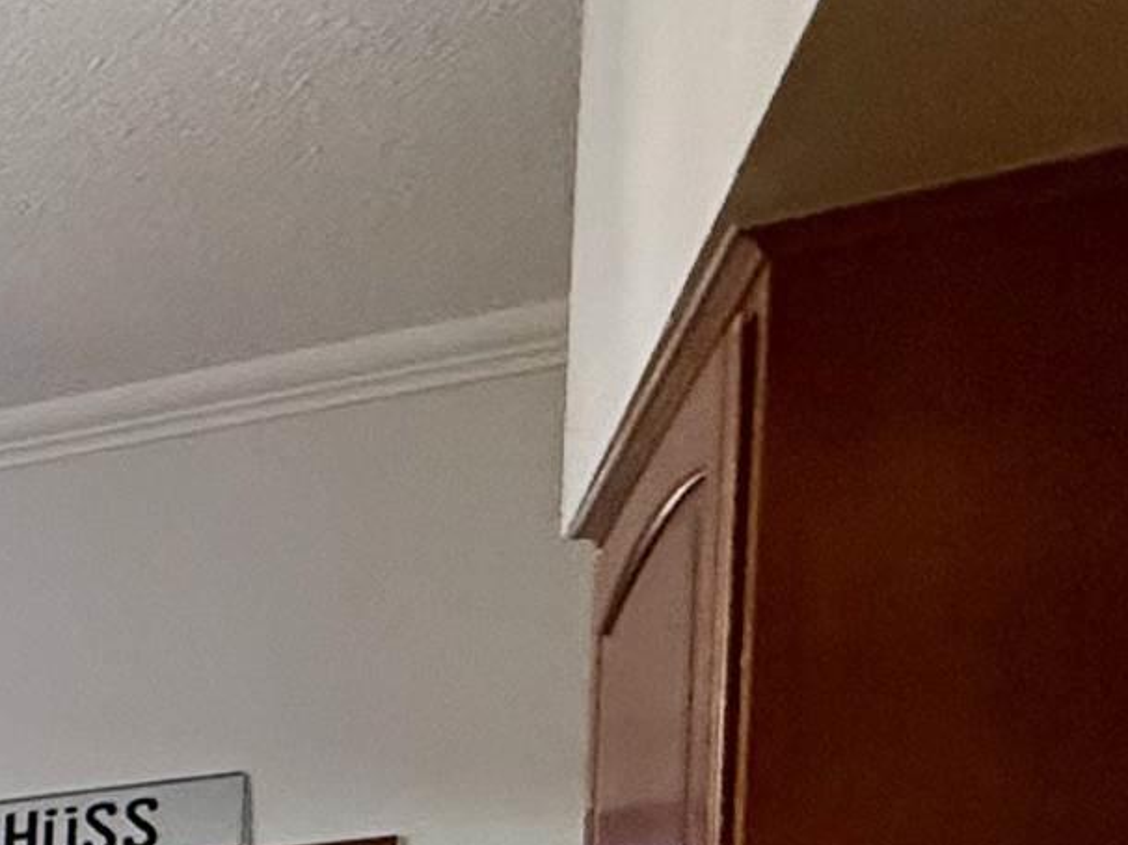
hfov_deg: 17.3
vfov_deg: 17.1
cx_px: -1268
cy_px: 1513
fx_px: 2313
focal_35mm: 71
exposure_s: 1/120
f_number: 2.2
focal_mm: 2.22
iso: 400
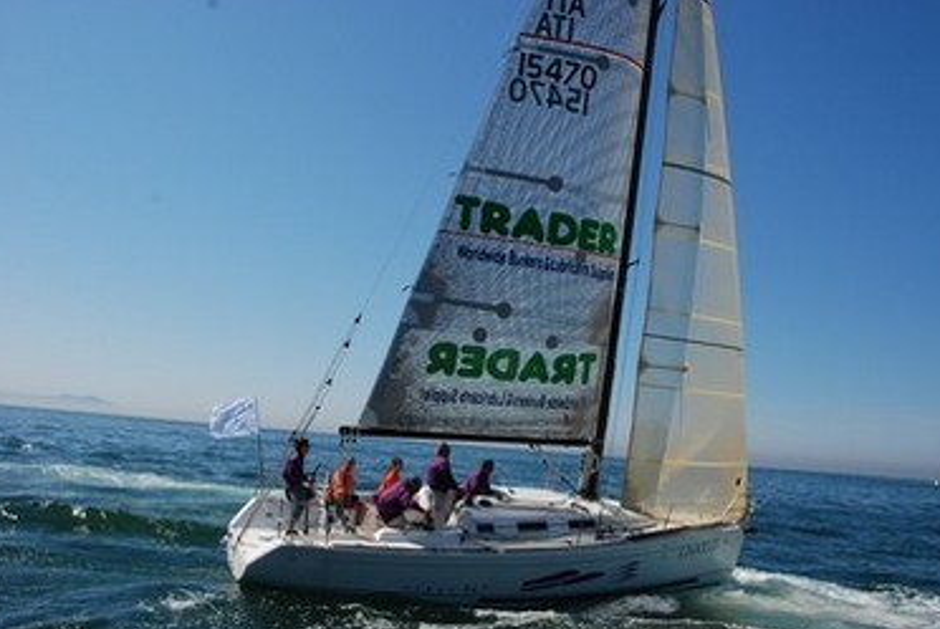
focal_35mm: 32
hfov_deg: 58.7
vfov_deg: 41.2
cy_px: 328
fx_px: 837
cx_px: 471
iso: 100
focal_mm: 20
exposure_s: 1/250
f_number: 8
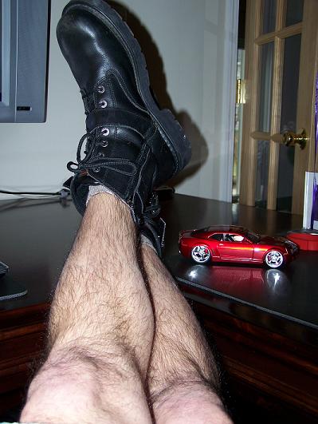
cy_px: 212
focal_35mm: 48
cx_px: 159
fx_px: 587
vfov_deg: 39.6
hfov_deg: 30.3
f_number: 3
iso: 80
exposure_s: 1/60
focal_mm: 8
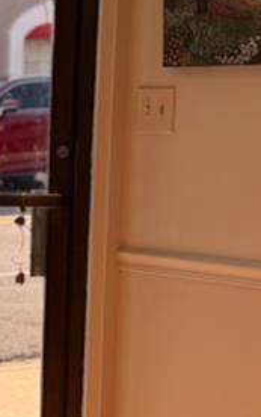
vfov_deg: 15.1
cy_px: 326
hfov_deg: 9.2
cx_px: -179
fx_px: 1567
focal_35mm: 138
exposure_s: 1/1032
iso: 80
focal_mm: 6.76
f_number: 1.78
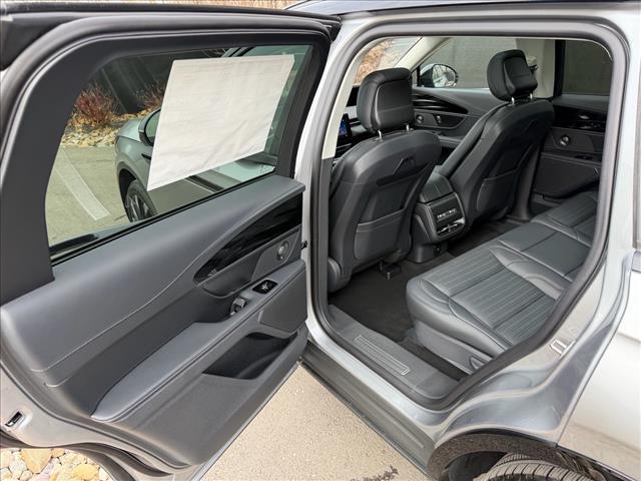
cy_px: 240
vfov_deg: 56.8
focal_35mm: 24
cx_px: 320
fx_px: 444
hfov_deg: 71.6
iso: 100
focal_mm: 6.76
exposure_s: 1/481
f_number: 1.78
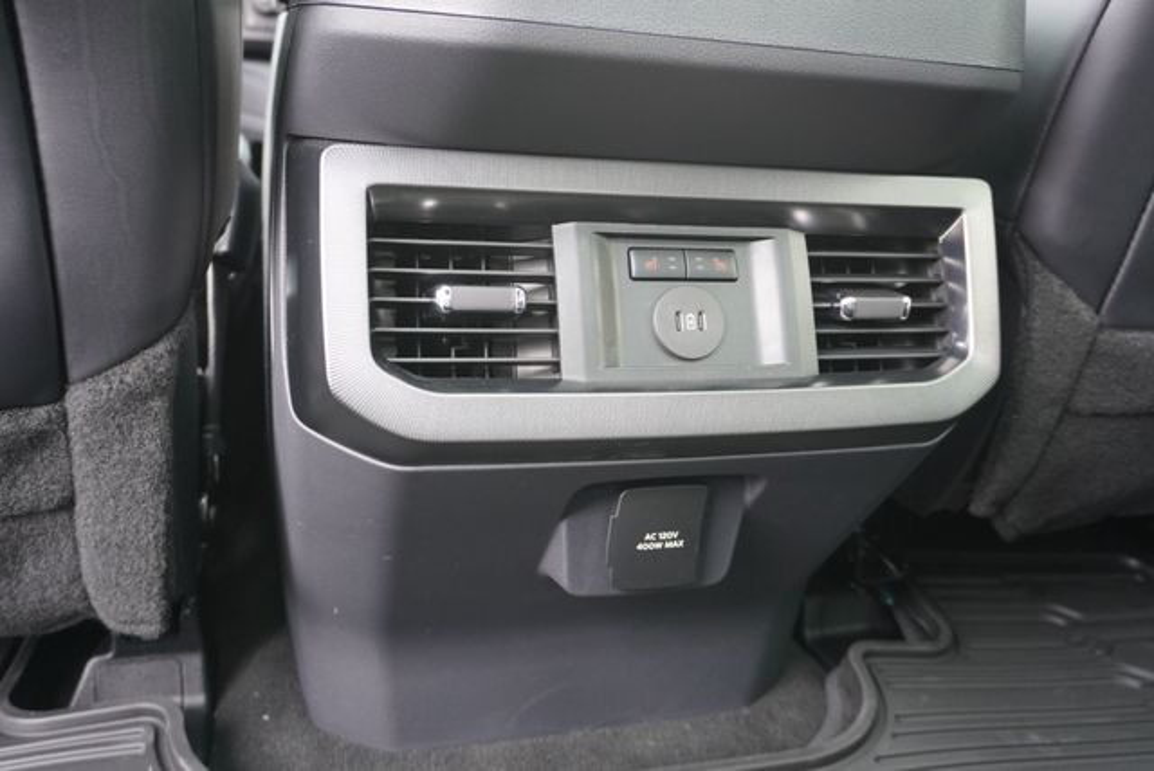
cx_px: 577
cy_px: 386
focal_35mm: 30
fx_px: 963
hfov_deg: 61.9
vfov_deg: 43.7
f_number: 4
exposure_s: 1/60
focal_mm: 20
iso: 1250
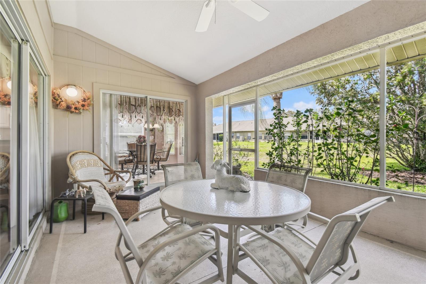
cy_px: 142
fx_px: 177
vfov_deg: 77.3
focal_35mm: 15
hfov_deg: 100.4
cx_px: 213
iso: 100
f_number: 7.1
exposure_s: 1/20
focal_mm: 10
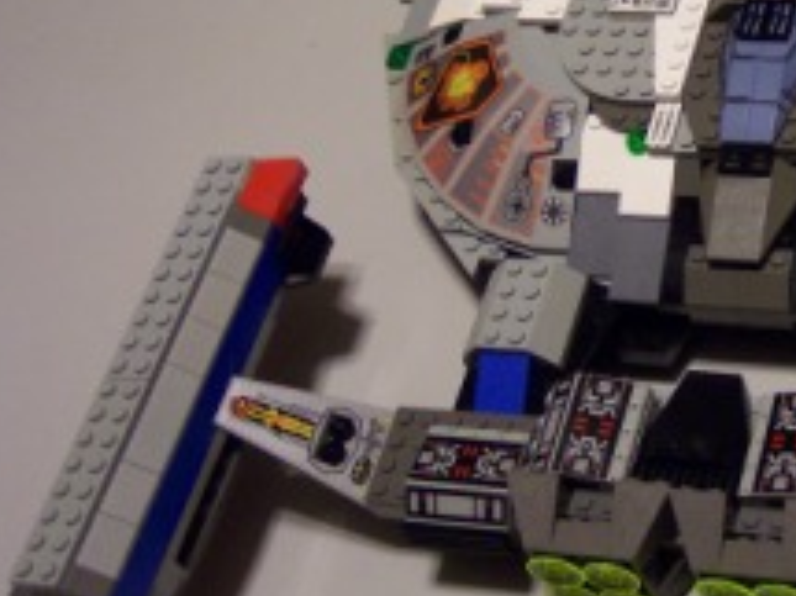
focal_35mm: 79
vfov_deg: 18.6
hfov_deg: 23.8
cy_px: 254
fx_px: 1816
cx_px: 770
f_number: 2.8
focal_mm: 8
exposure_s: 1/20
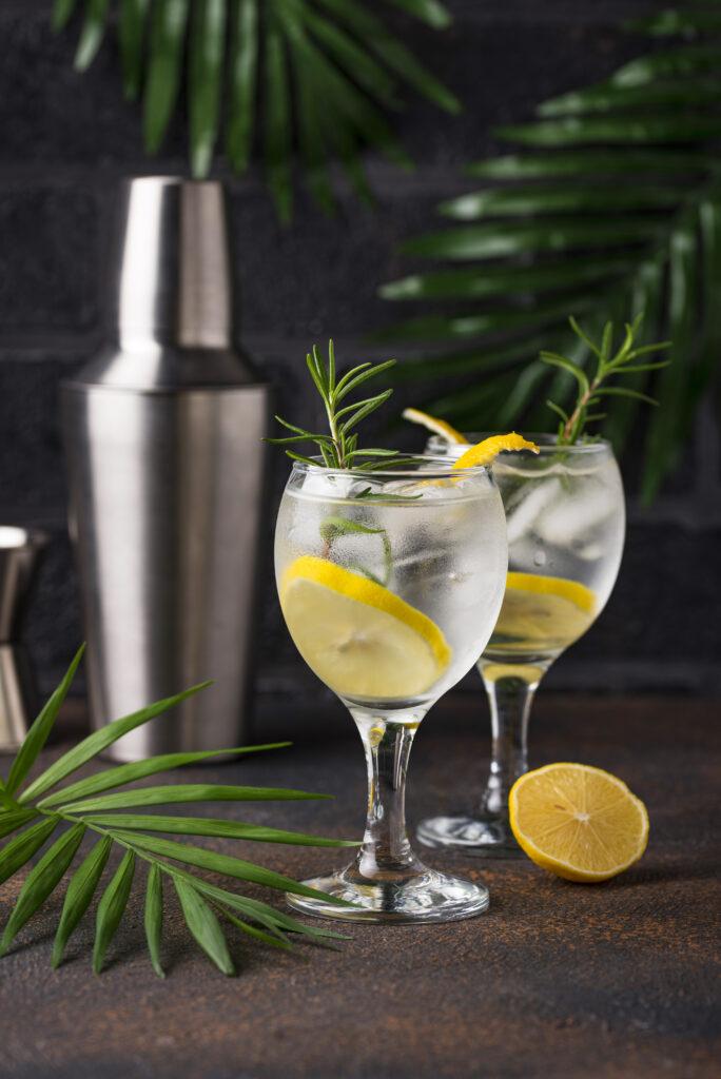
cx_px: 360
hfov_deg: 13.1
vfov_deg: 19.4
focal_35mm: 105
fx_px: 3150
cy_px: 540
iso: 100
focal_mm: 105
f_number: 9
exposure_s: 1/125
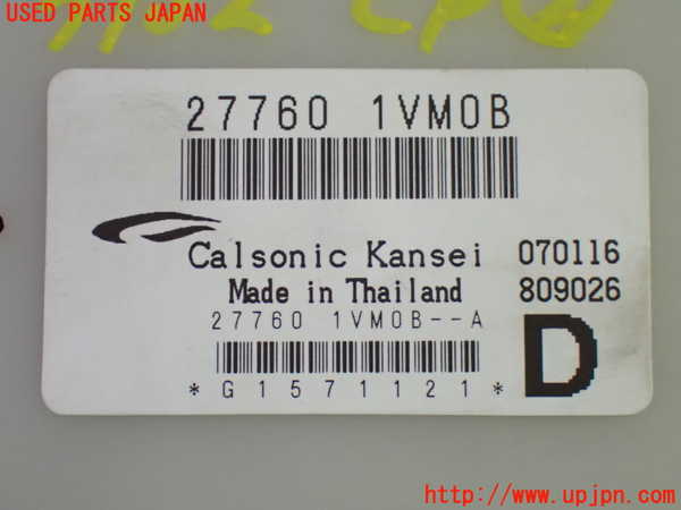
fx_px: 1515
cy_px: 255
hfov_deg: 25.3
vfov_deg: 19.1
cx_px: 340
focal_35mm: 77
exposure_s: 1/80
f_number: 4.1
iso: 1600
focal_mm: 13.65
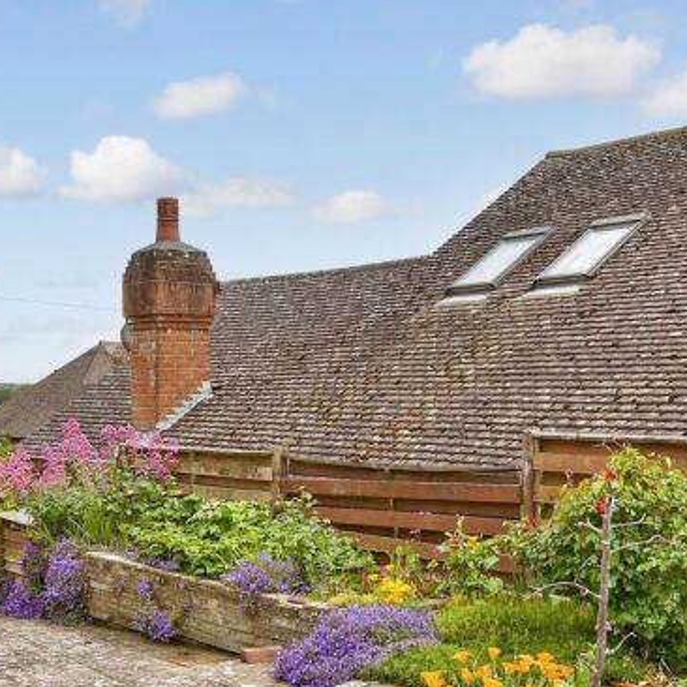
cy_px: 476
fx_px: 1123
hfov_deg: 34.0
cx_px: 334
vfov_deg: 33.6
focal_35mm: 50
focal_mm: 14
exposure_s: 1/500
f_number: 8
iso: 200
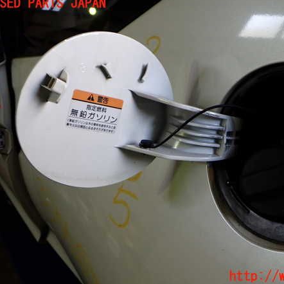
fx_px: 334
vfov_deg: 46.0
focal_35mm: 36
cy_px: 140
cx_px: 182
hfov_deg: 45.6
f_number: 2.3
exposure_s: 1/100
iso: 200
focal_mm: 5.4
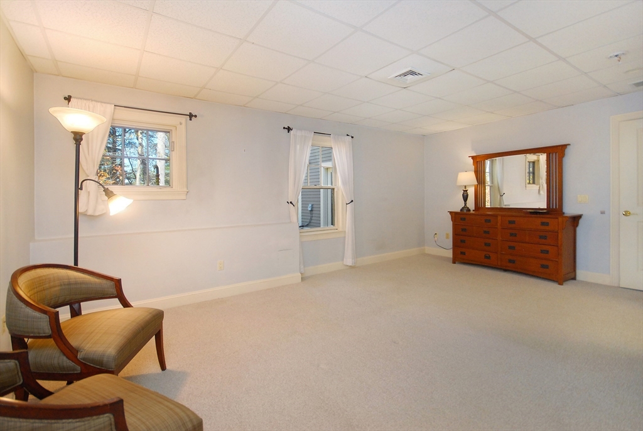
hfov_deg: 94.9
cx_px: 322
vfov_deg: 72.2
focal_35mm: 16
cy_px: 216
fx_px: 295
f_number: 4.5
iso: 800
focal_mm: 11
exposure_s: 1/60
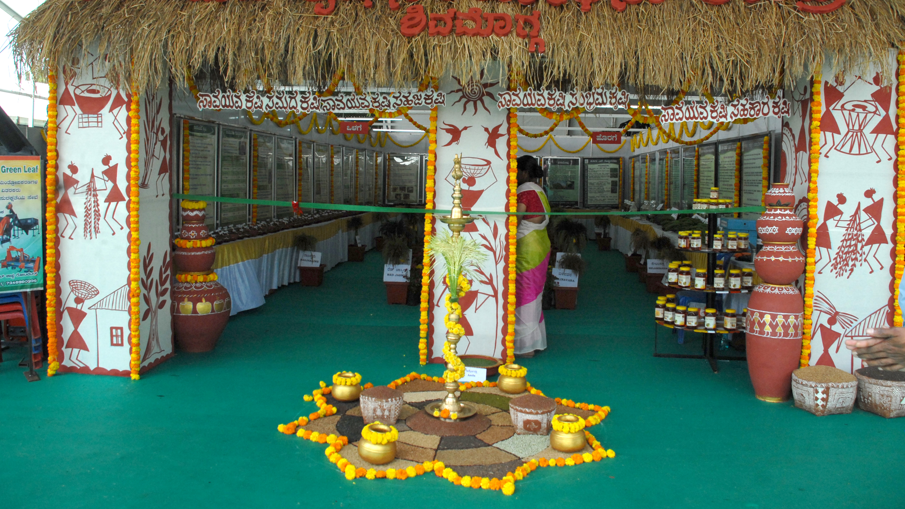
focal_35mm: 29
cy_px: 203
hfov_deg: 66.1
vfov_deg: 40.0
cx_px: 462
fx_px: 696
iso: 400
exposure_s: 1/750
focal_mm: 18
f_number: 5.6
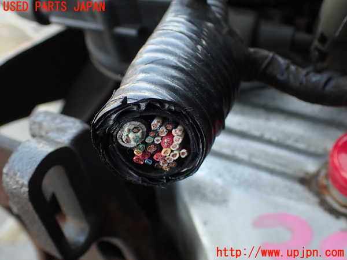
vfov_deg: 39.7
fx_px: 361
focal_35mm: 36
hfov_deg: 51.4
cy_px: 130
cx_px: 174
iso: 100
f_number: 2.5
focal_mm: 6.37
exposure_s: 1/80
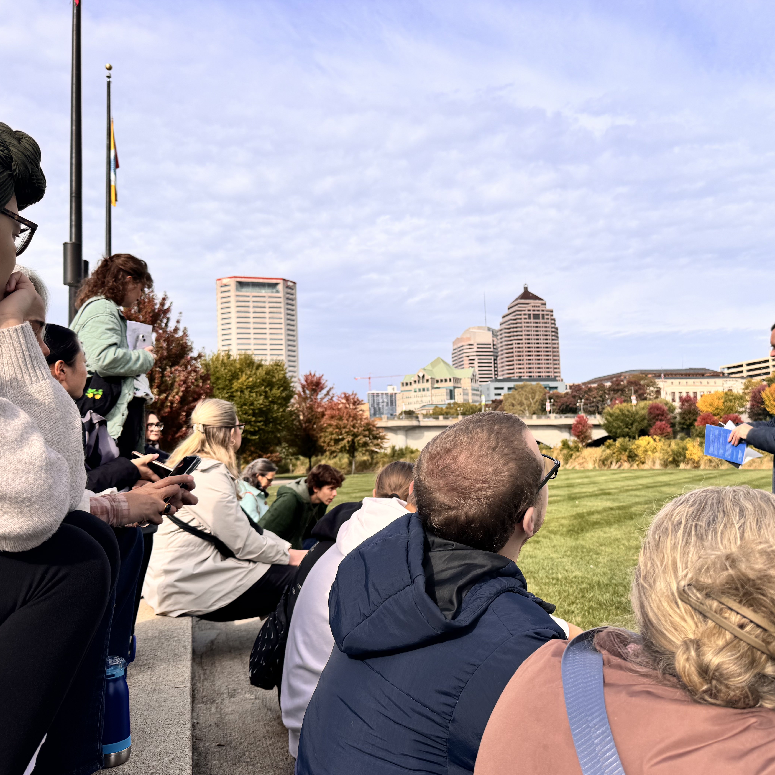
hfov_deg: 55.3
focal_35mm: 29
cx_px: 460
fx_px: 735
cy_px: 394
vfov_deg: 55.6
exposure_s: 1/5814
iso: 80
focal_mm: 6.76
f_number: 1.78
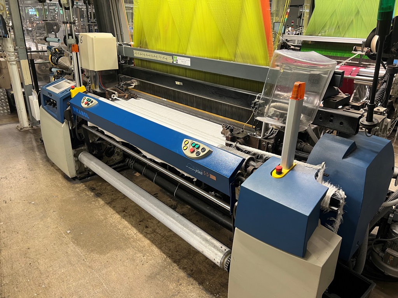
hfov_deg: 67.3
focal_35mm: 26
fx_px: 299
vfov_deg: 53.1
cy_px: 149
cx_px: 199
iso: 64
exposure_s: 1/50
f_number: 1.5
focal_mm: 5.7
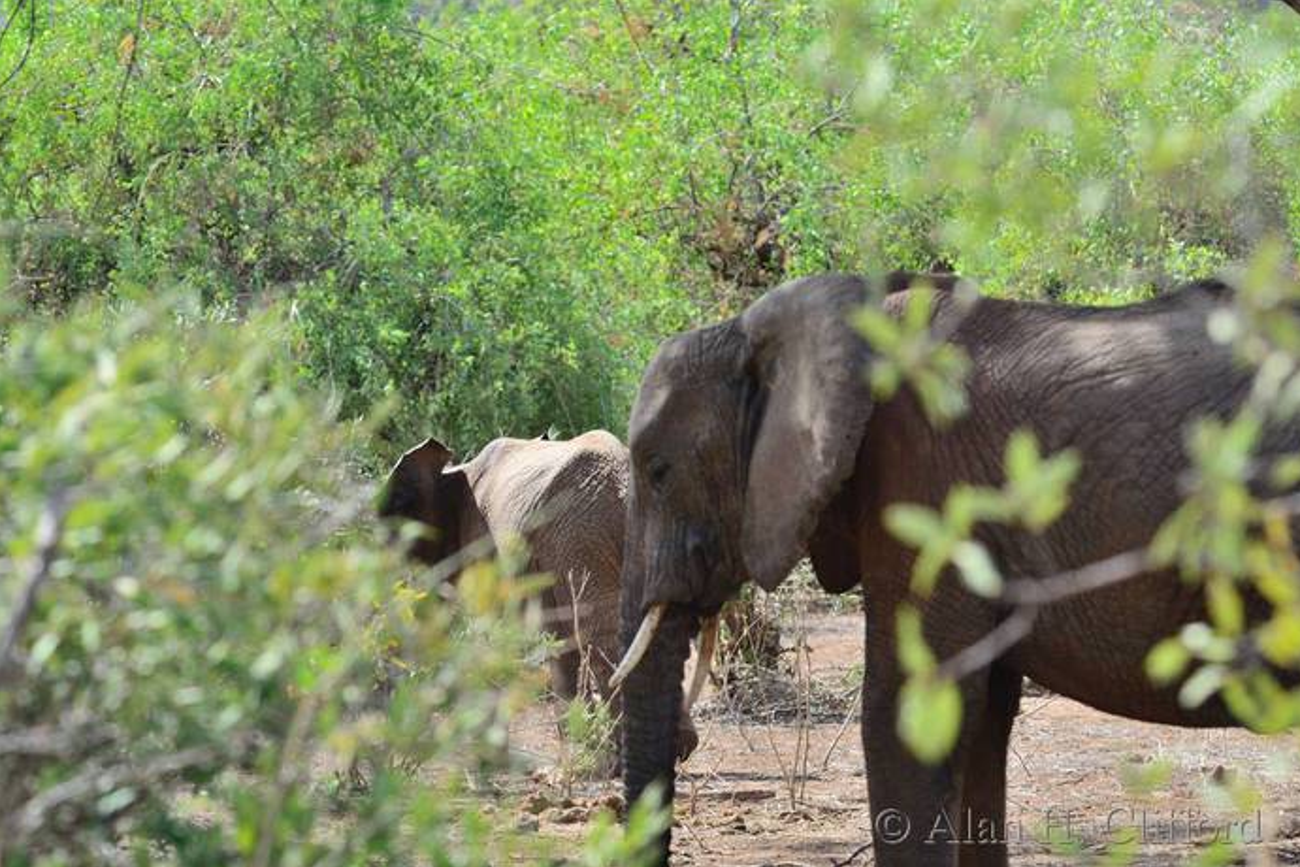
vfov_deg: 4.3
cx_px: 656
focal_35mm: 319
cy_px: 434
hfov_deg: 6.5
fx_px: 11519
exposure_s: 1/400
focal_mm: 210
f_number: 6.3
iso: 200
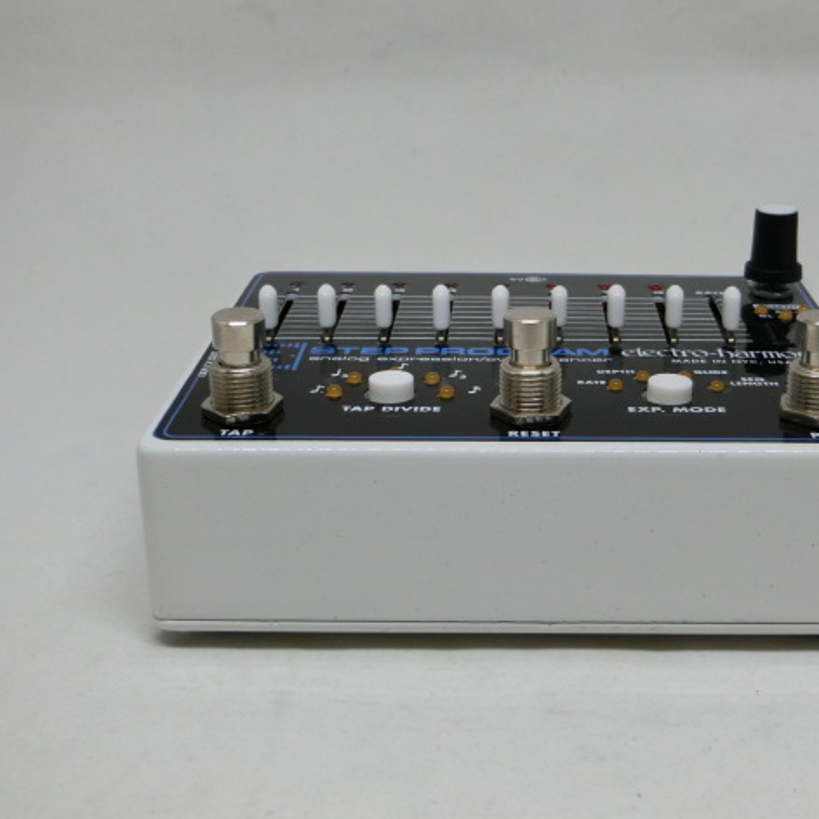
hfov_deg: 31.5
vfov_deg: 31.6
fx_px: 1445
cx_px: 518
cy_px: 409
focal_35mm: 54
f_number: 4.4
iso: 125
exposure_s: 1/125
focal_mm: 8
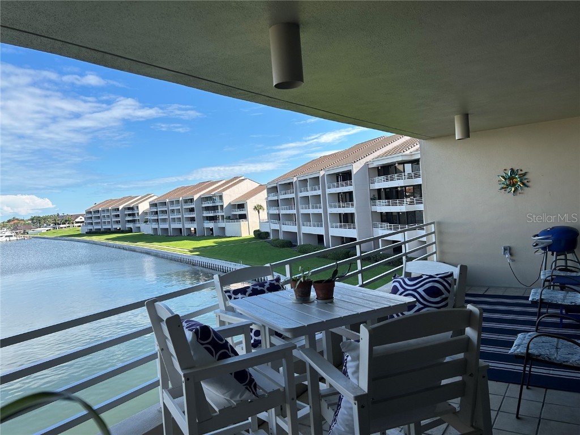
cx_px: 290
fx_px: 436
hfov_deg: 67.3
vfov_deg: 53.1
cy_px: 218
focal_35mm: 26
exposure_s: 1/2299
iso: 50
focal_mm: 5.7
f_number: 1.5
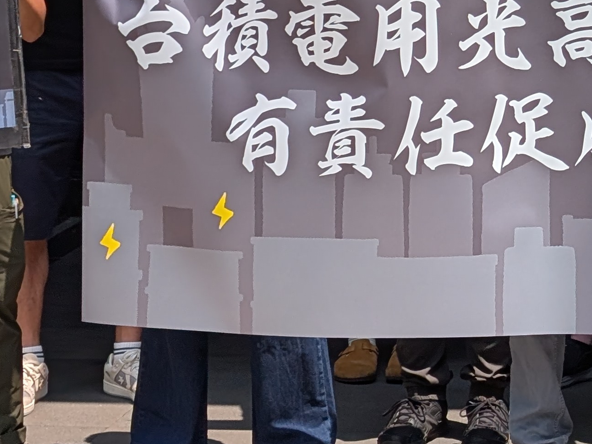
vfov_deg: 9.3
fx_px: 2651
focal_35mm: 155
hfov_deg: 12.4
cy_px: -209
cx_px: 721
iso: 18
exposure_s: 1/839
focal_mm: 6.9
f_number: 1.68
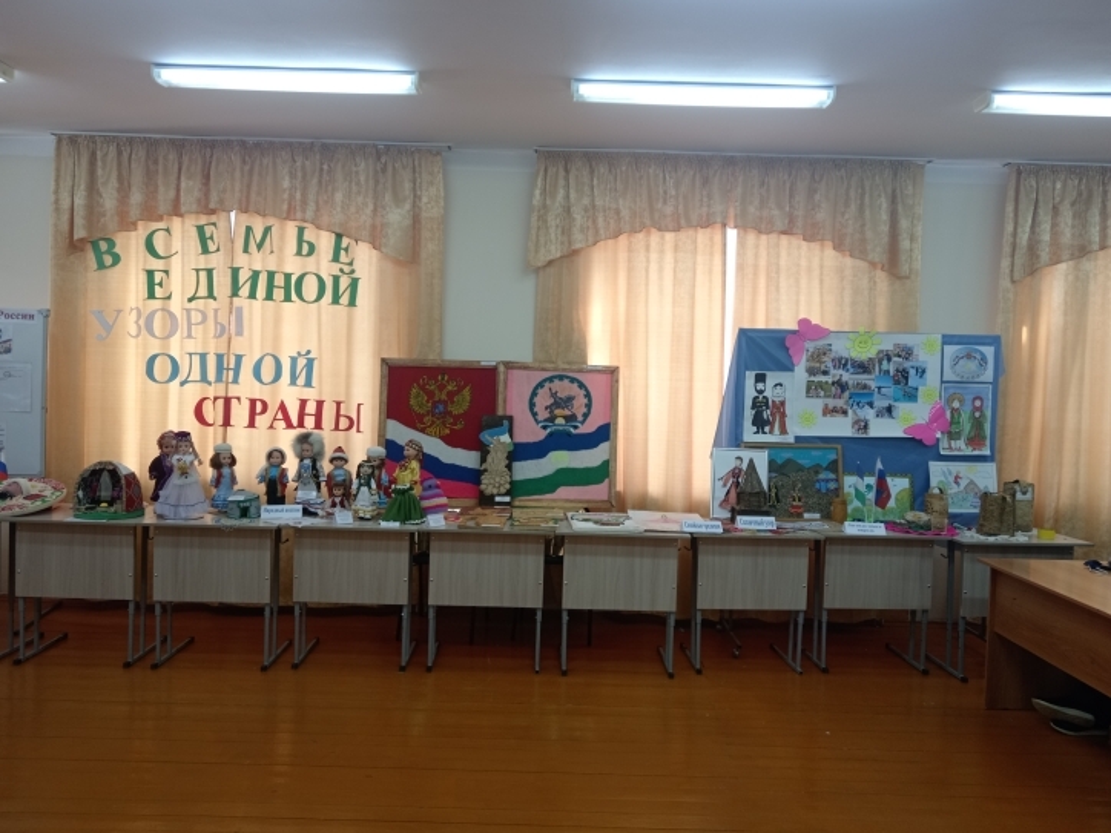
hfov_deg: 61.7
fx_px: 931
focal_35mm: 29
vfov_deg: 48.2
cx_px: 556
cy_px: 416
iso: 346
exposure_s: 1/50
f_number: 1.9
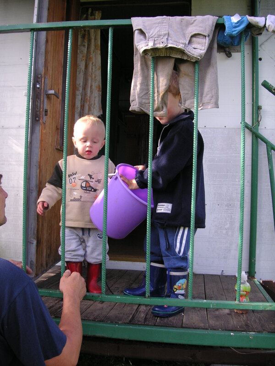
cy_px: 183
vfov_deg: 50.1
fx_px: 392
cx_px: 138
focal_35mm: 37
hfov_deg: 38.7
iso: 50
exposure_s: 1/180
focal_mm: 6.1
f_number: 2.8
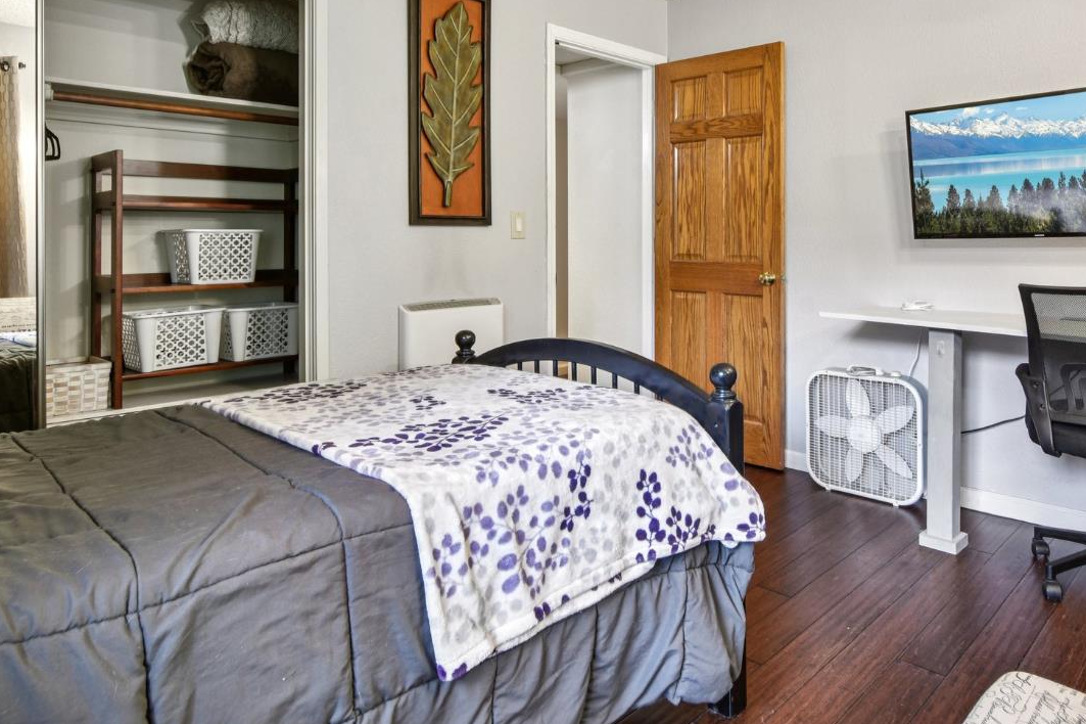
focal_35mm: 24
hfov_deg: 72.5
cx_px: 630
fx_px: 734
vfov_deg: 51.5
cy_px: 243
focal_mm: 11.5
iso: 100
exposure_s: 1/1.67
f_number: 8
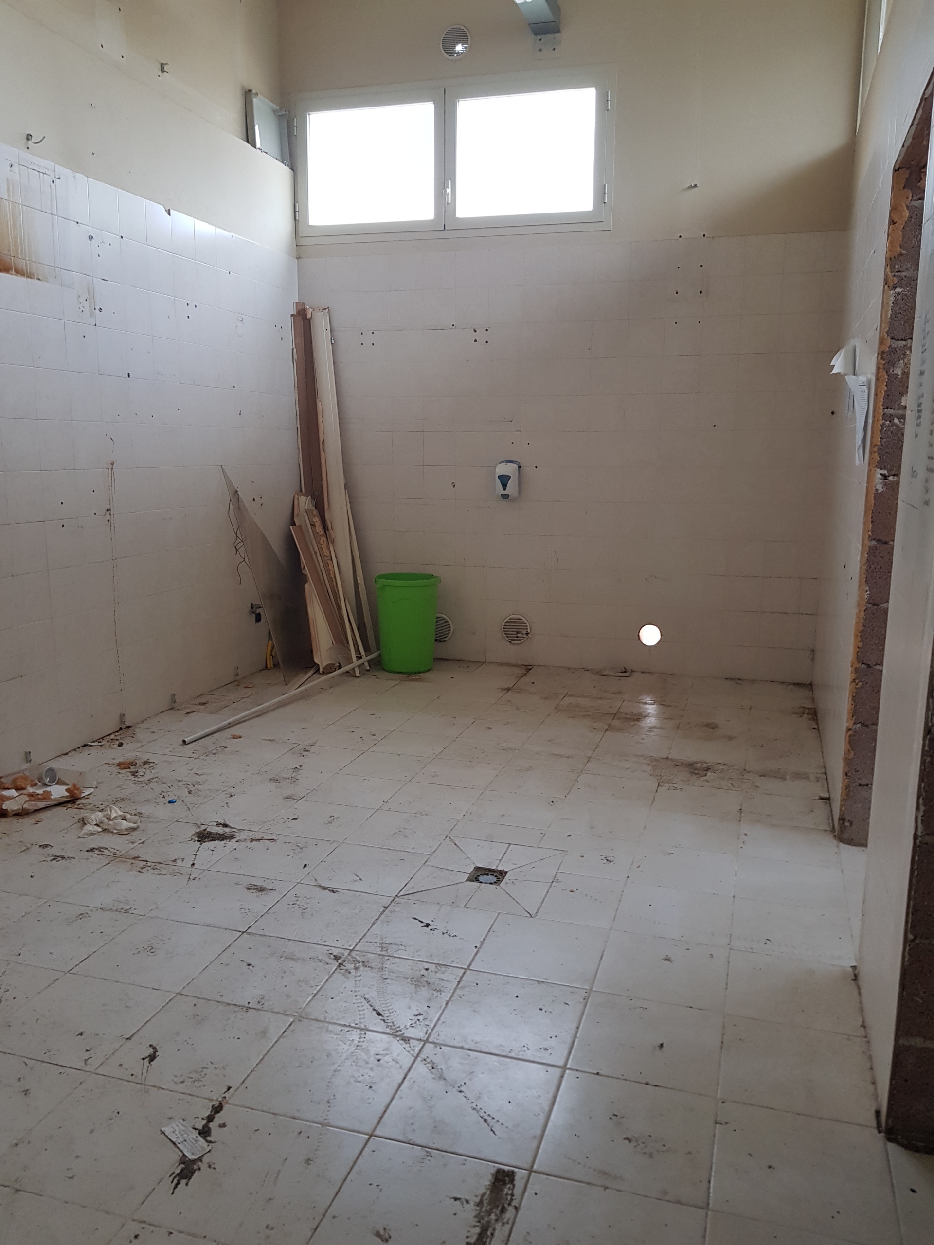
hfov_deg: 53.1
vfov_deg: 67.3
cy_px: 622
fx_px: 935
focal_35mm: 26
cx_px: 467
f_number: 1.7
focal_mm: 4.2
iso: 100
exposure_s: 1/50
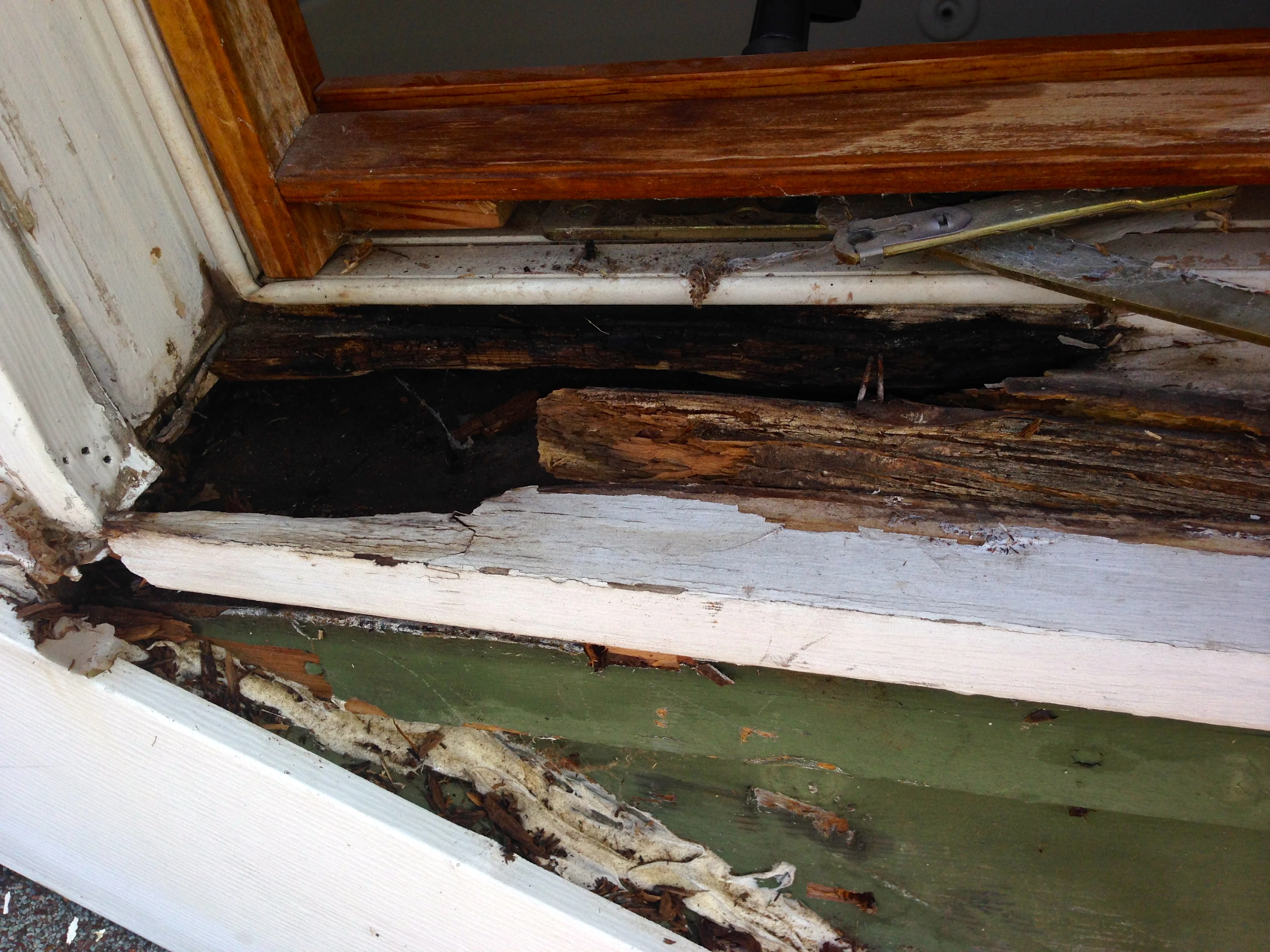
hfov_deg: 55.4
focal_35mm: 33
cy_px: 476
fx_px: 1211
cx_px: 635
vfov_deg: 42.9
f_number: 2.4
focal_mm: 4.12
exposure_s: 1/472
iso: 50
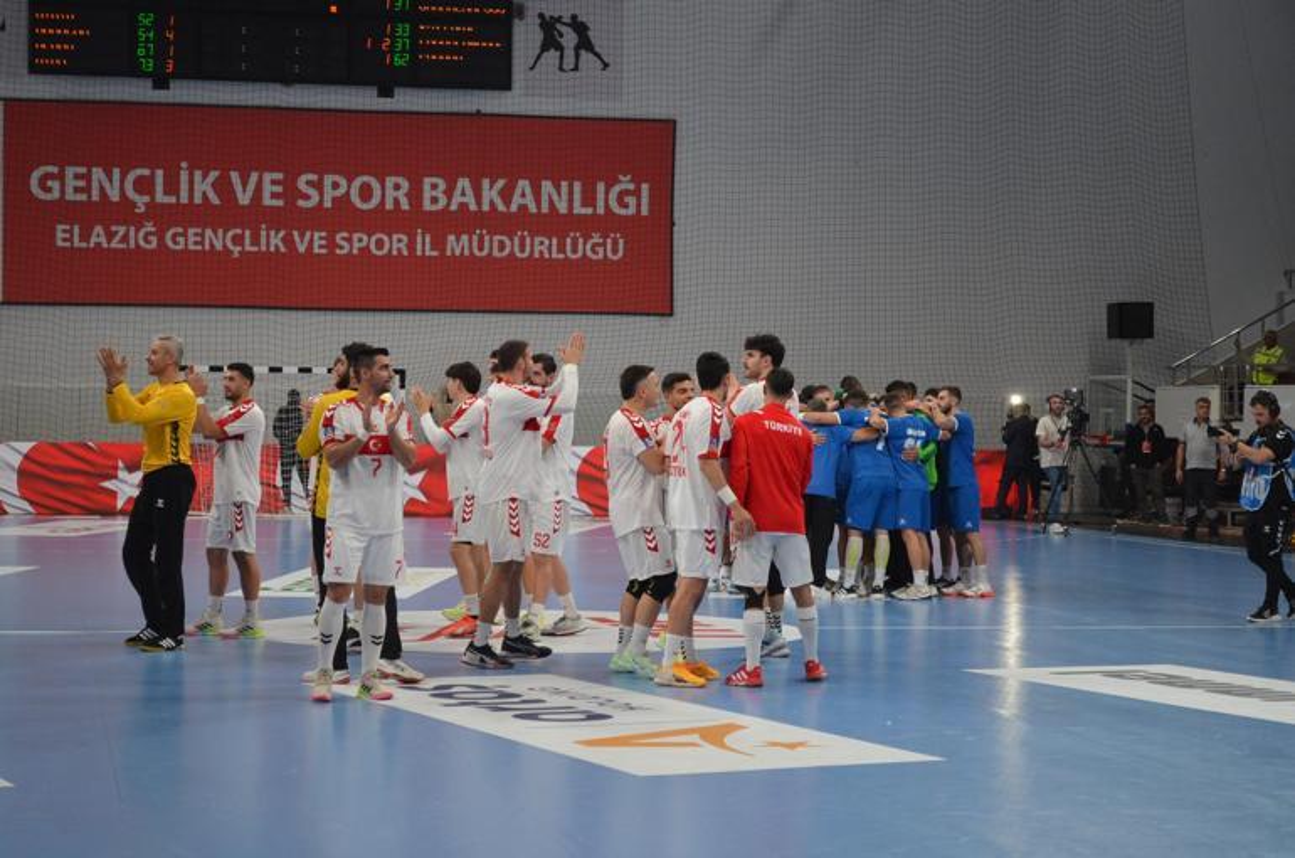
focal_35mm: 82
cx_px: 648
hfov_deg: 24.7
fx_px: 2962
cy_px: 429
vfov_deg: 16.5
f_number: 5.6
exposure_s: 1/500
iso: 1100
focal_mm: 55
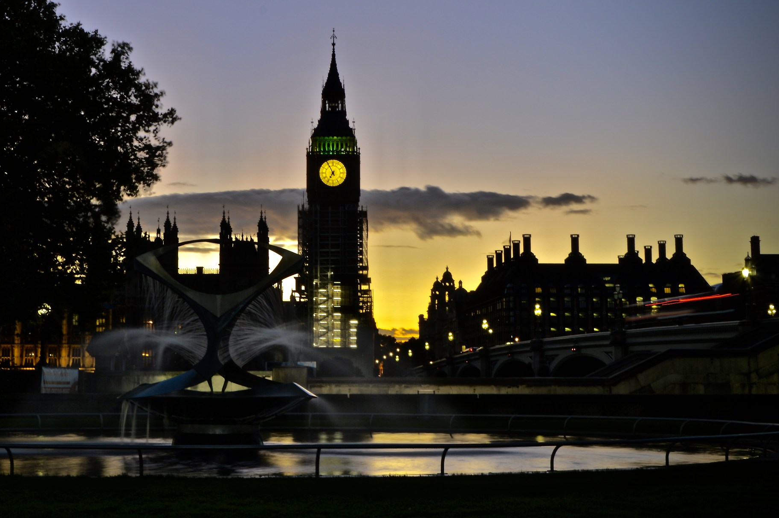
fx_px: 1448
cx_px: 280
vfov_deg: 20.2
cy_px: 189
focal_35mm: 67
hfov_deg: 30.0
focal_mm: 34
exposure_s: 2.5
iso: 100
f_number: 16
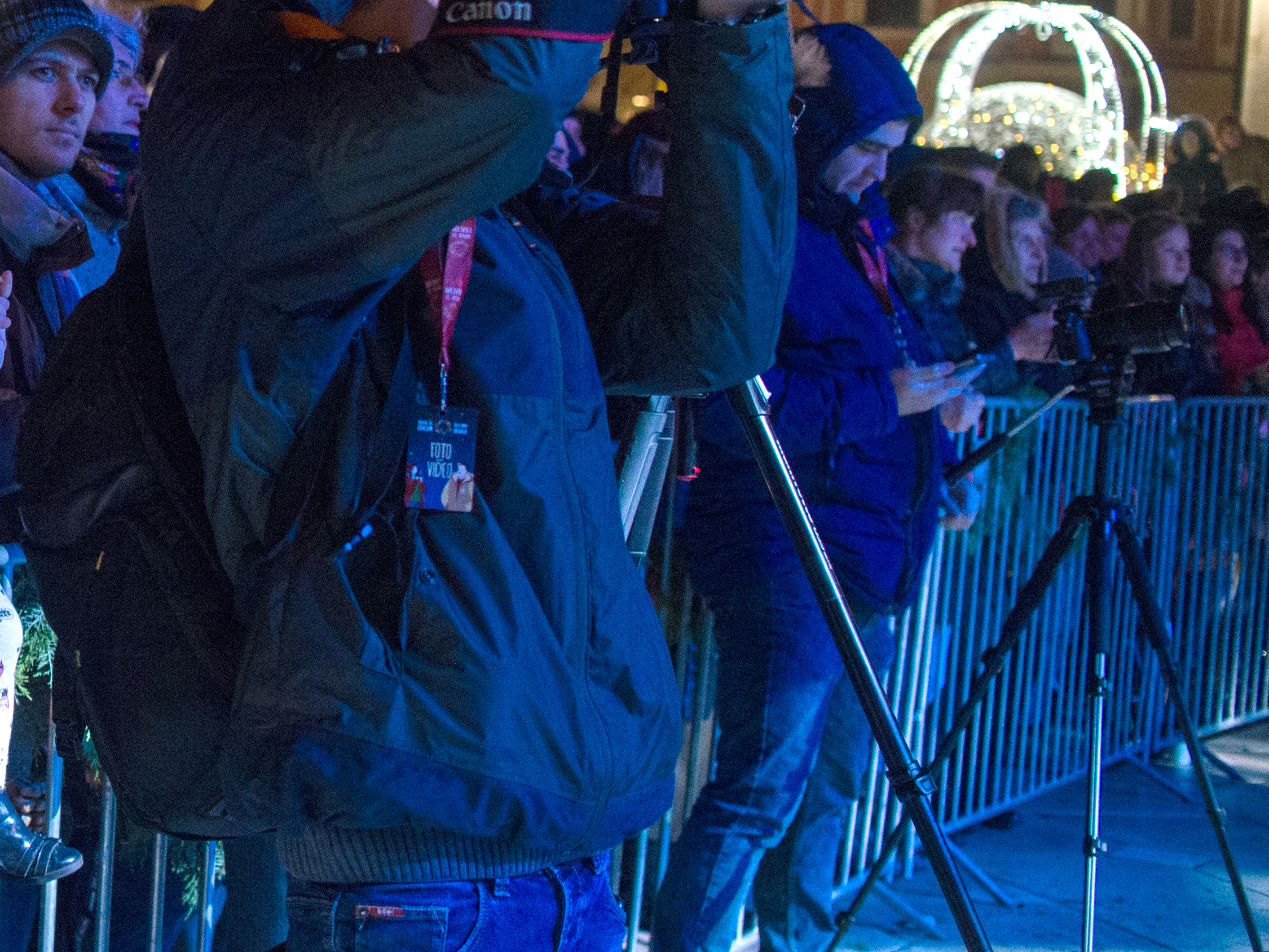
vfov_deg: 16.4
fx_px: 3300
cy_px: 284
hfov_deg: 20.2
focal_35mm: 90
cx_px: -301
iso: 3200
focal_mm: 35
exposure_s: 1/125
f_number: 2.8
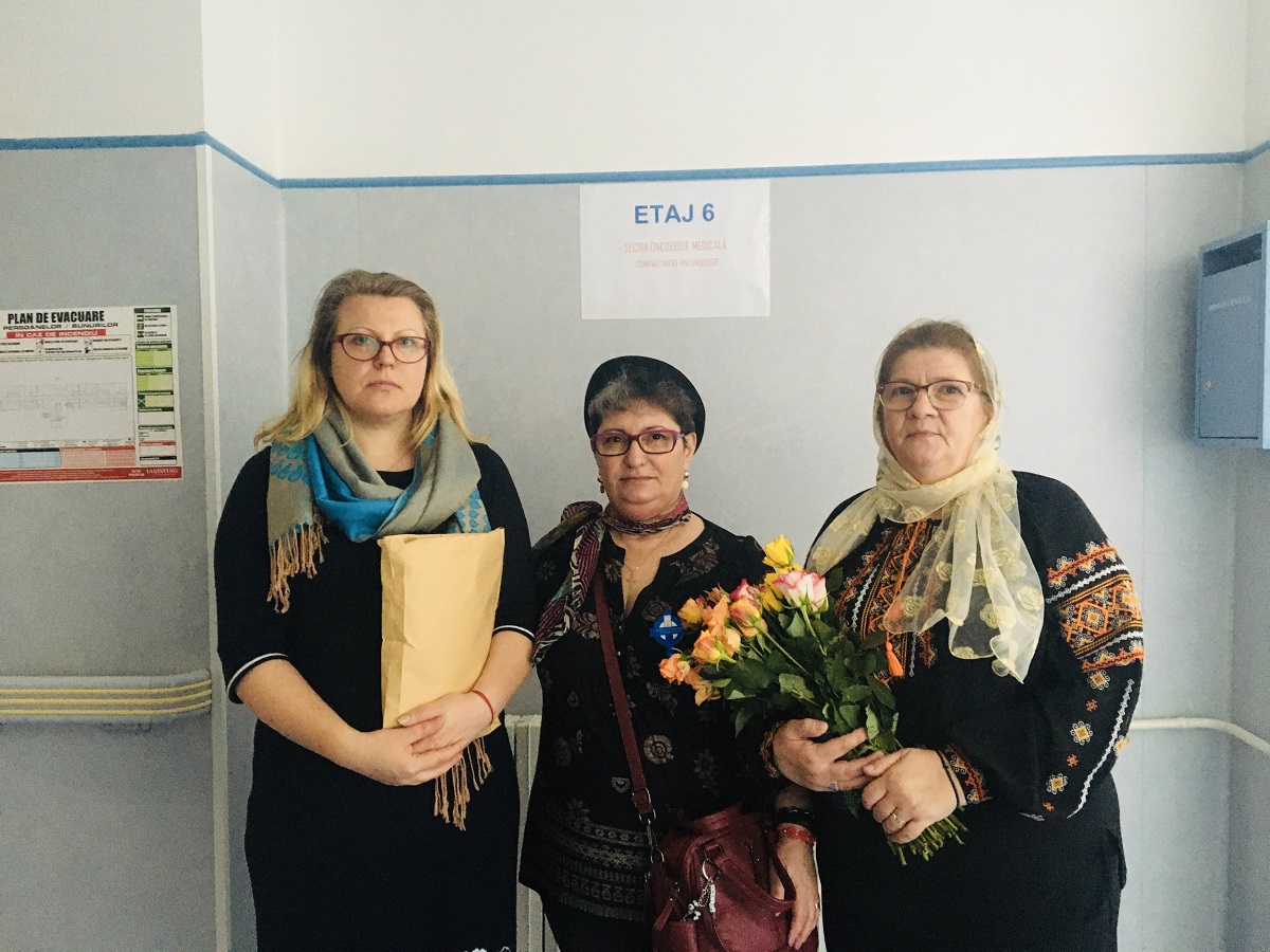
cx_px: 635
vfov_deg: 48.2
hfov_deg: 61.7
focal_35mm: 29
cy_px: 476
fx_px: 1064
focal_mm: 4.15
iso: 200
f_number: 2.2
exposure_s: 1/17
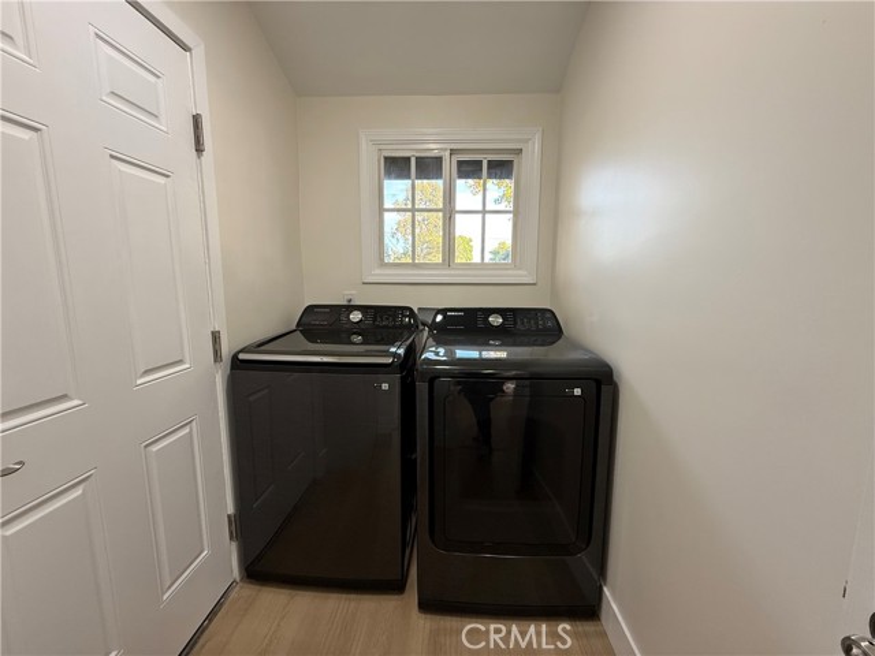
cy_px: 328
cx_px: 438
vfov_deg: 85.7
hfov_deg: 102.1
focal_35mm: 14
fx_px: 354
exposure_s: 1/99
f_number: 2.2
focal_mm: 2.22
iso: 200
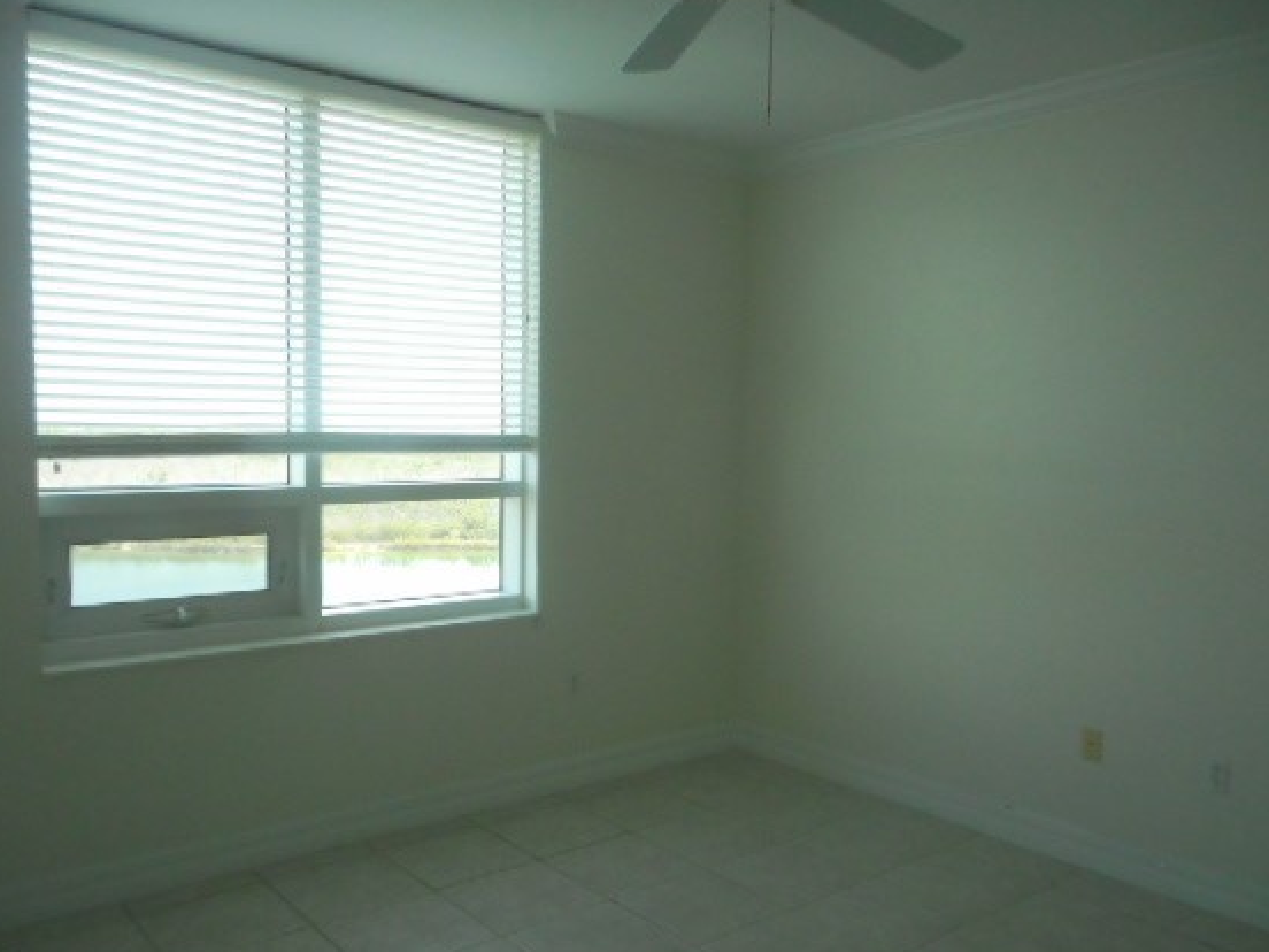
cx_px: 646
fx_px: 1063
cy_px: 499
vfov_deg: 48.2
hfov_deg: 61.7
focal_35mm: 29
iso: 280
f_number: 3.7
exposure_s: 1/250
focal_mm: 4.5
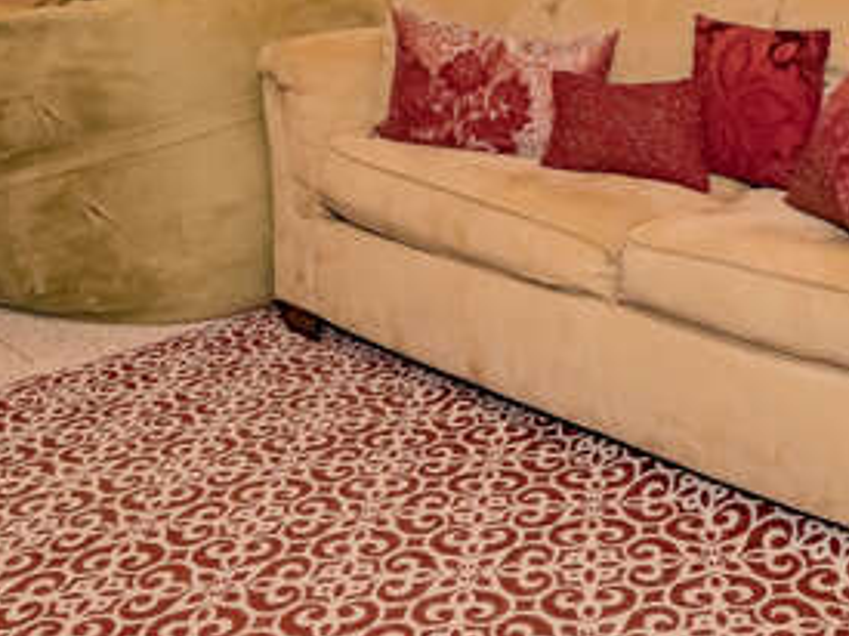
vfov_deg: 31.1
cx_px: 528
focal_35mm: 43
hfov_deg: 43.5
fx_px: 1054
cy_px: -3
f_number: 8
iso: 2500
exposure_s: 1/100
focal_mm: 16
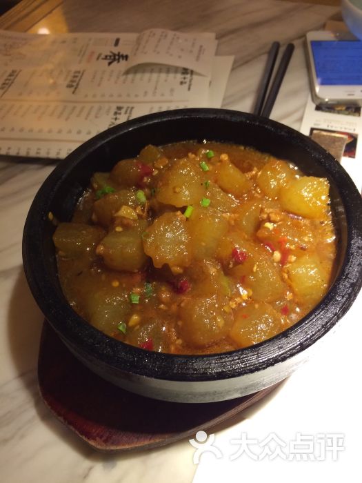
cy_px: 242
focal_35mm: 29
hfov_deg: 48.2
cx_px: 181
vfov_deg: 61.7
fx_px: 404
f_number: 2.2
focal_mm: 4.15
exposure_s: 1/33
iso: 125
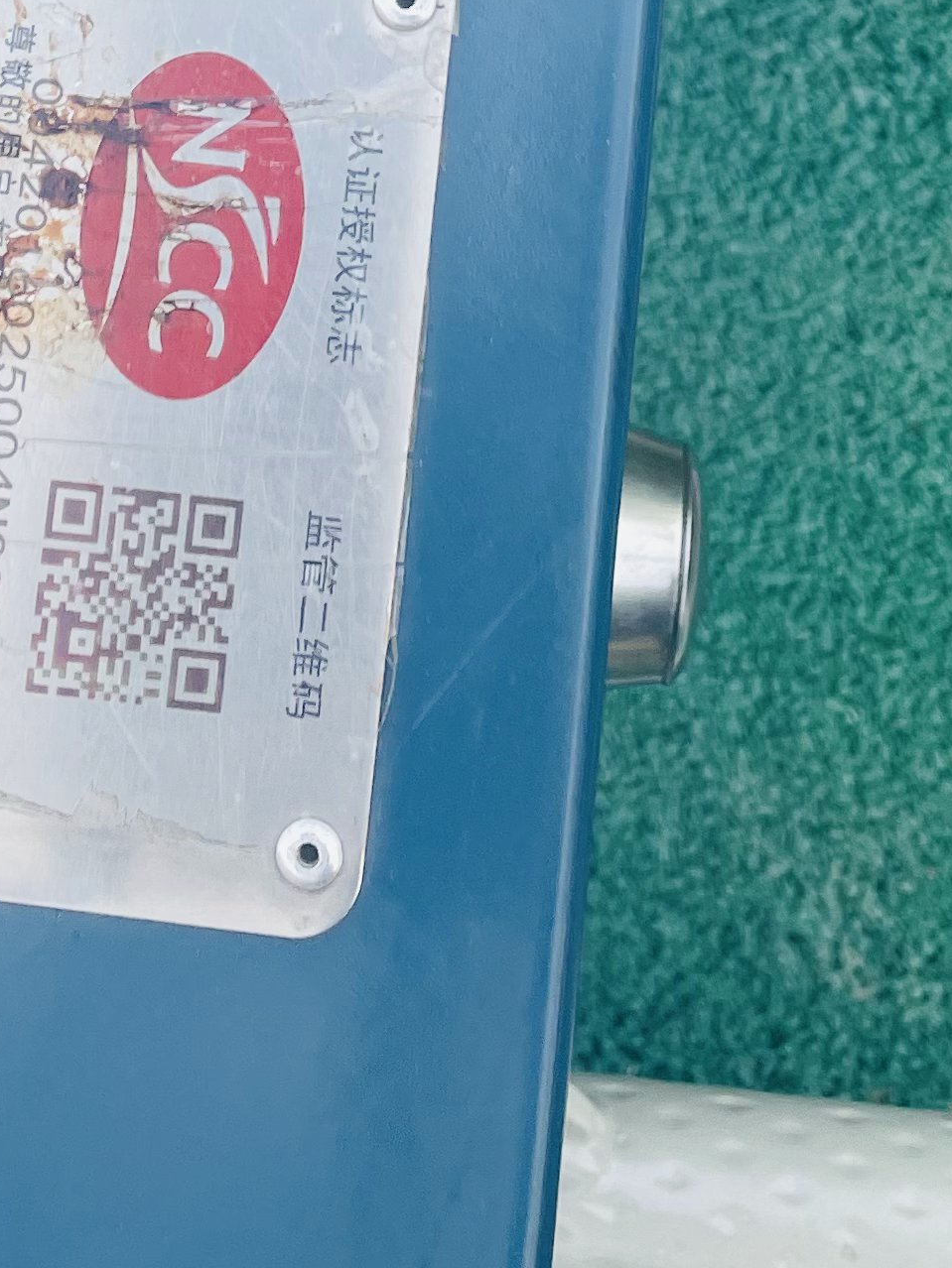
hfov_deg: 18.0
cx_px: 391
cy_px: -550
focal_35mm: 82
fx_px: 3006
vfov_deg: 20.8
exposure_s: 1/121
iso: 32
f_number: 1.6
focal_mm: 4.2
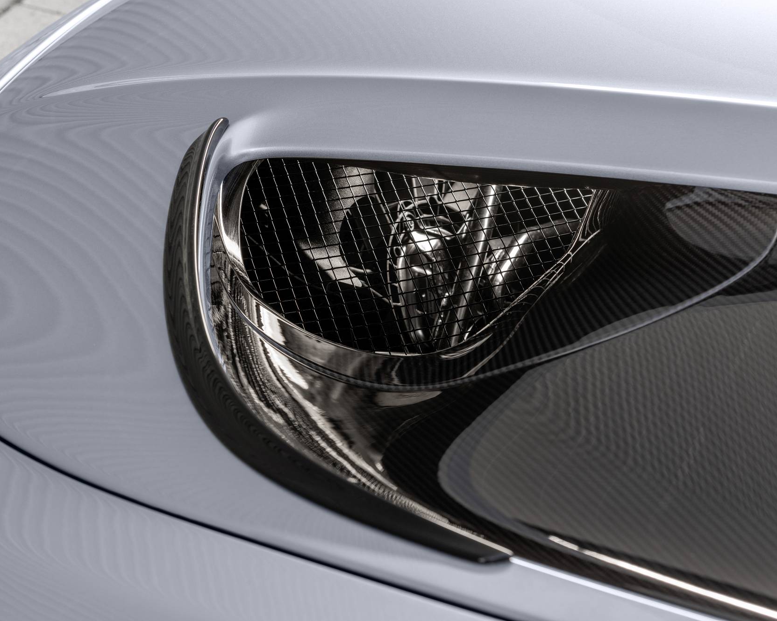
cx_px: 328
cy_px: 311
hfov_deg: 24.1
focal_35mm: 79
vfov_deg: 19.4
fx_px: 1816
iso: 100
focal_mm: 70
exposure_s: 1/8
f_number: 11
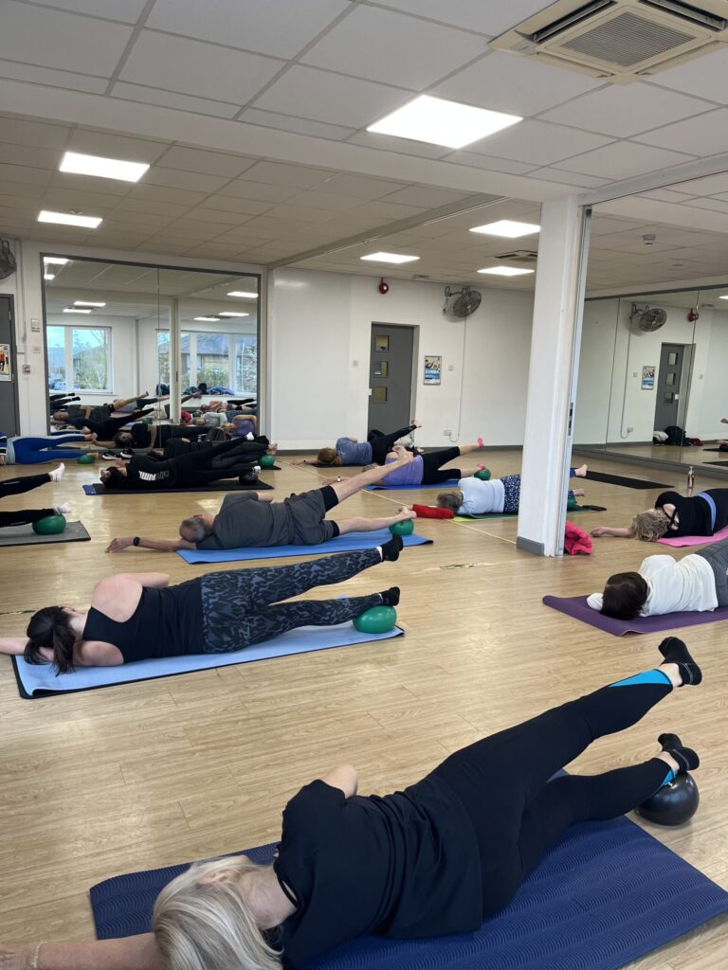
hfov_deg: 53.1
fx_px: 729
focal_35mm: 26
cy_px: 485
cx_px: 364
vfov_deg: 67.3
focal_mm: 5.1
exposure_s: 1/100
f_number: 1.6
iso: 125
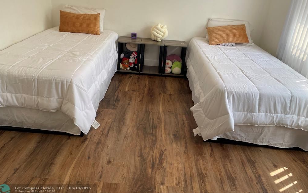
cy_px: 79
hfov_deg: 66.5
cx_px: 154
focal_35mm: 28
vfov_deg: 44.3
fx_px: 235
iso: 50
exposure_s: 1/393
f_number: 1.6
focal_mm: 4.2
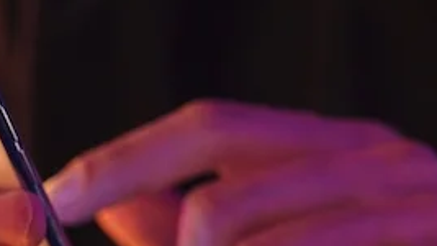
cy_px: 212
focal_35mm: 231
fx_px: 2676
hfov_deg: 9.3
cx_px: 182
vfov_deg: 5.2
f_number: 3.2
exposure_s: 1/160
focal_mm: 46
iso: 640
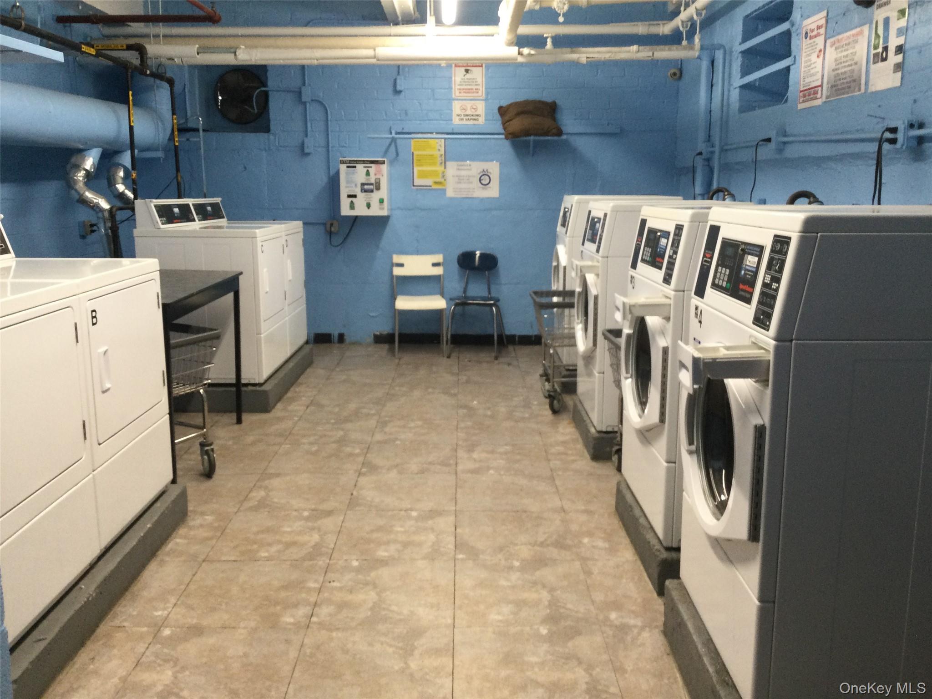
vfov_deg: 45.4
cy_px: 350
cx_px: 466
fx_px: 835
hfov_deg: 58.4
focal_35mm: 31
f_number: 2.4
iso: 64
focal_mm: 3.3
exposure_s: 1/30
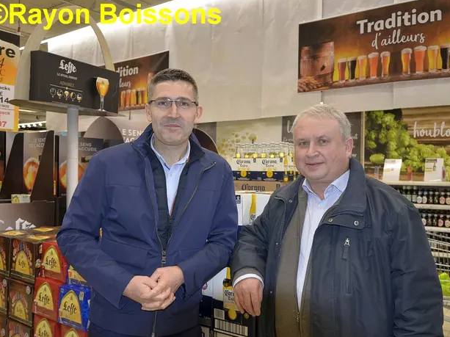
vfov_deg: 41.1
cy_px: 168
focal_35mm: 35
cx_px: 244
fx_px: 449
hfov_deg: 53.2
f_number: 3.8
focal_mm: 21
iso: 400
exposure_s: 1/125
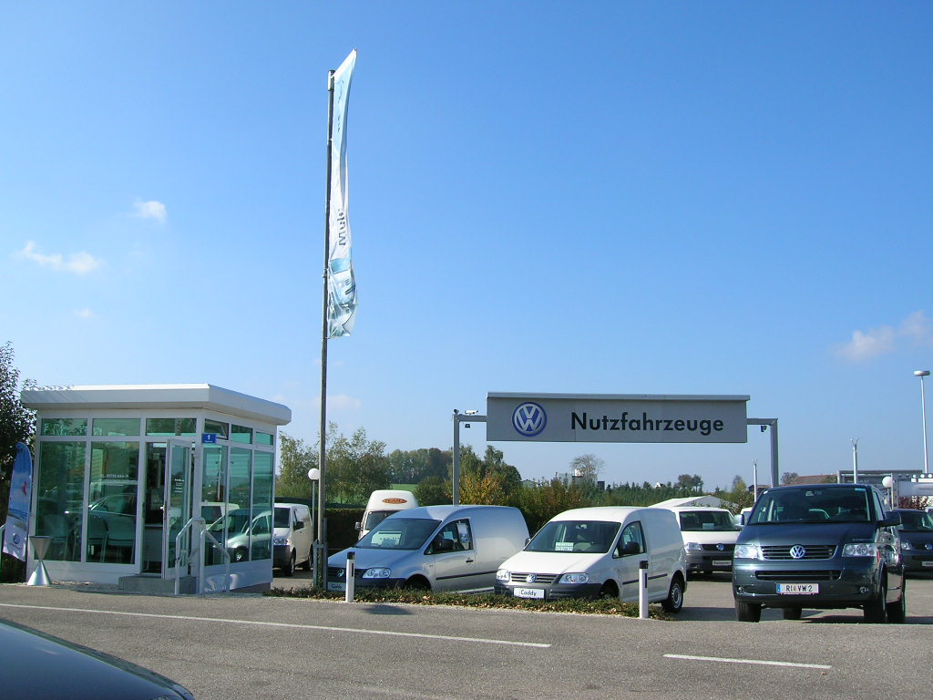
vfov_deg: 41.8
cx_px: 466
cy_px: 350
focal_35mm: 34
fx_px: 916
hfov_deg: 54.0
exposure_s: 1/362
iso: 50
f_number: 4.9
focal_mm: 5.7
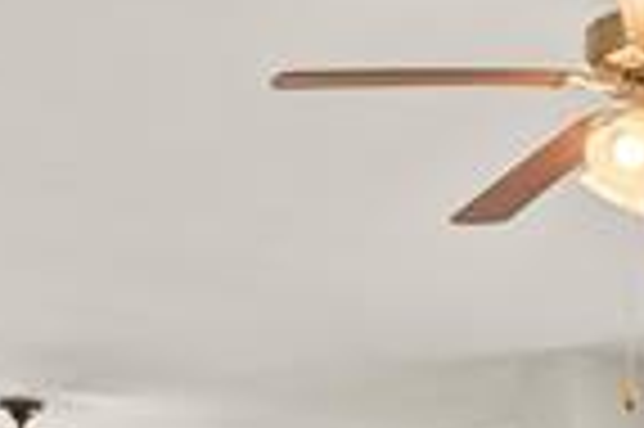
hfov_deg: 19.0
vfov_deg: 12.5
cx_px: 833
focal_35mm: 100
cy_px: 761
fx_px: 1787
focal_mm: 14
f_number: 9
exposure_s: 1/8
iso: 640
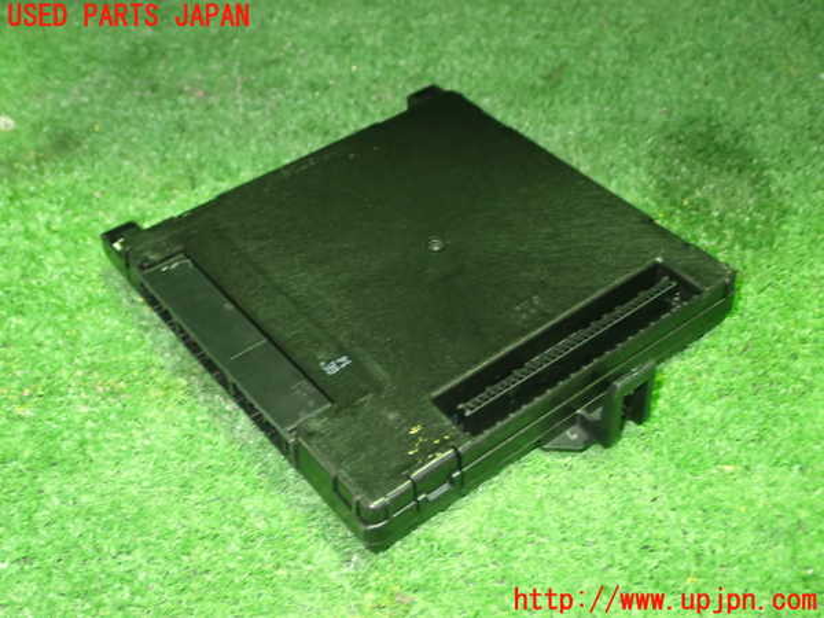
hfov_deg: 42.9
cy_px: 309
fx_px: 1047
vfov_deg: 32.9
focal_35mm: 44
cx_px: 412
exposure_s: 1/13
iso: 800
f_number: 2.9
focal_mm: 7.84
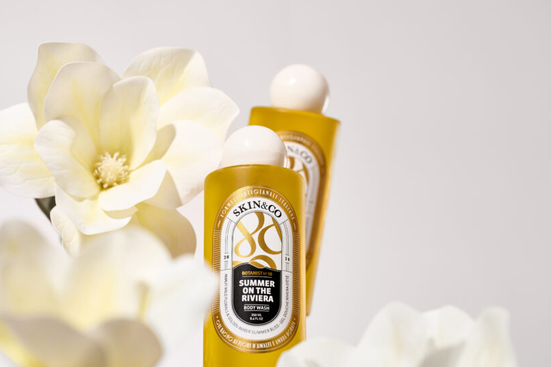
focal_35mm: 132
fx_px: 2020
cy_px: 184
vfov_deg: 10.4
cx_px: 230
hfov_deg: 15.5
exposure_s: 1/160
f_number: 5.6
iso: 64
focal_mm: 105
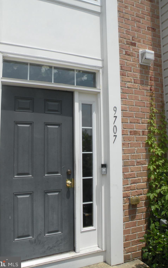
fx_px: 213
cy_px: 135
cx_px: 79
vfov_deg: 64.6
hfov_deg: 43.1
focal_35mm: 29
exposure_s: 1/278
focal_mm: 4.7
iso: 64
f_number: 7.1
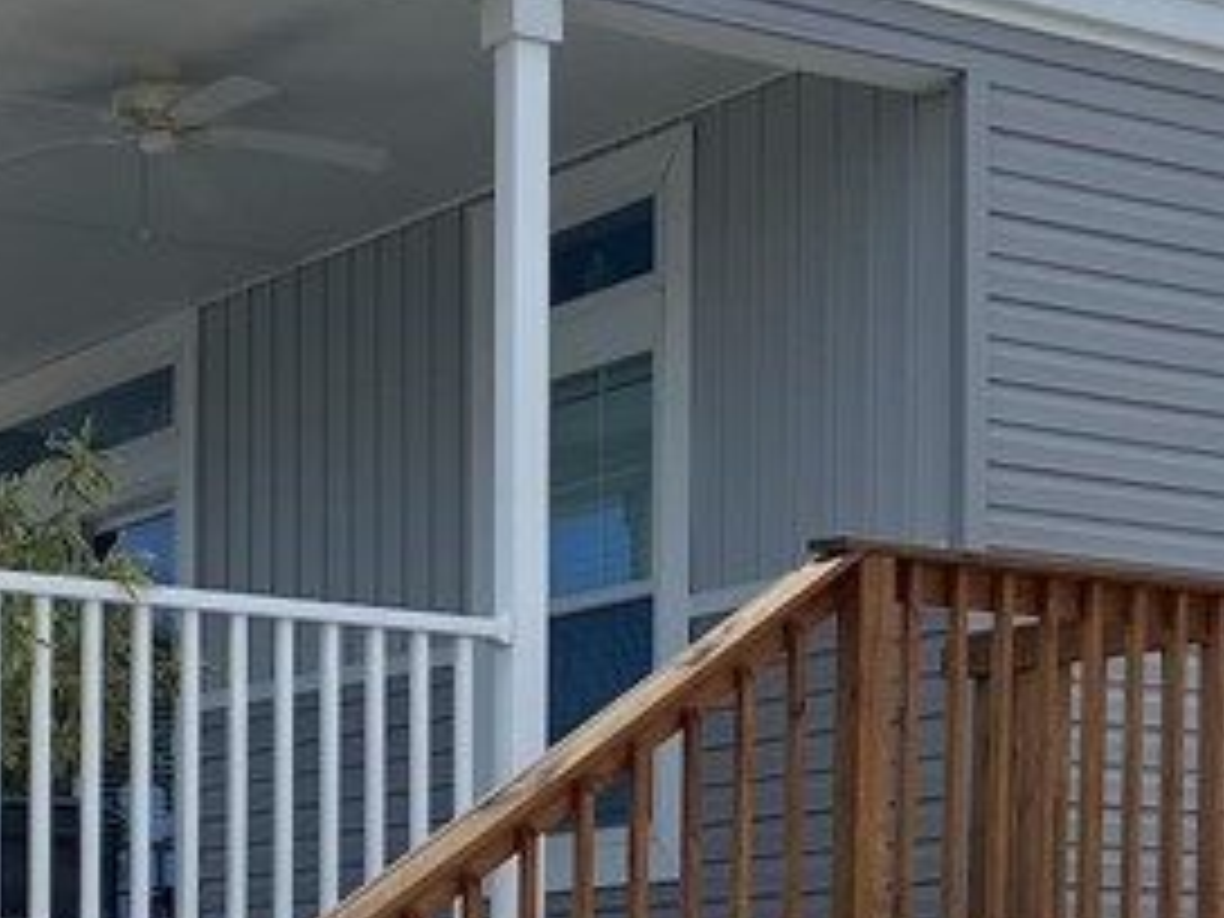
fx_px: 3465
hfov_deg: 20.0
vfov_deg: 14.7
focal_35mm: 98
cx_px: 540
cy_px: 1053
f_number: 1.8
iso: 32
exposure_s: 1/4808
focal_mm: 4.25
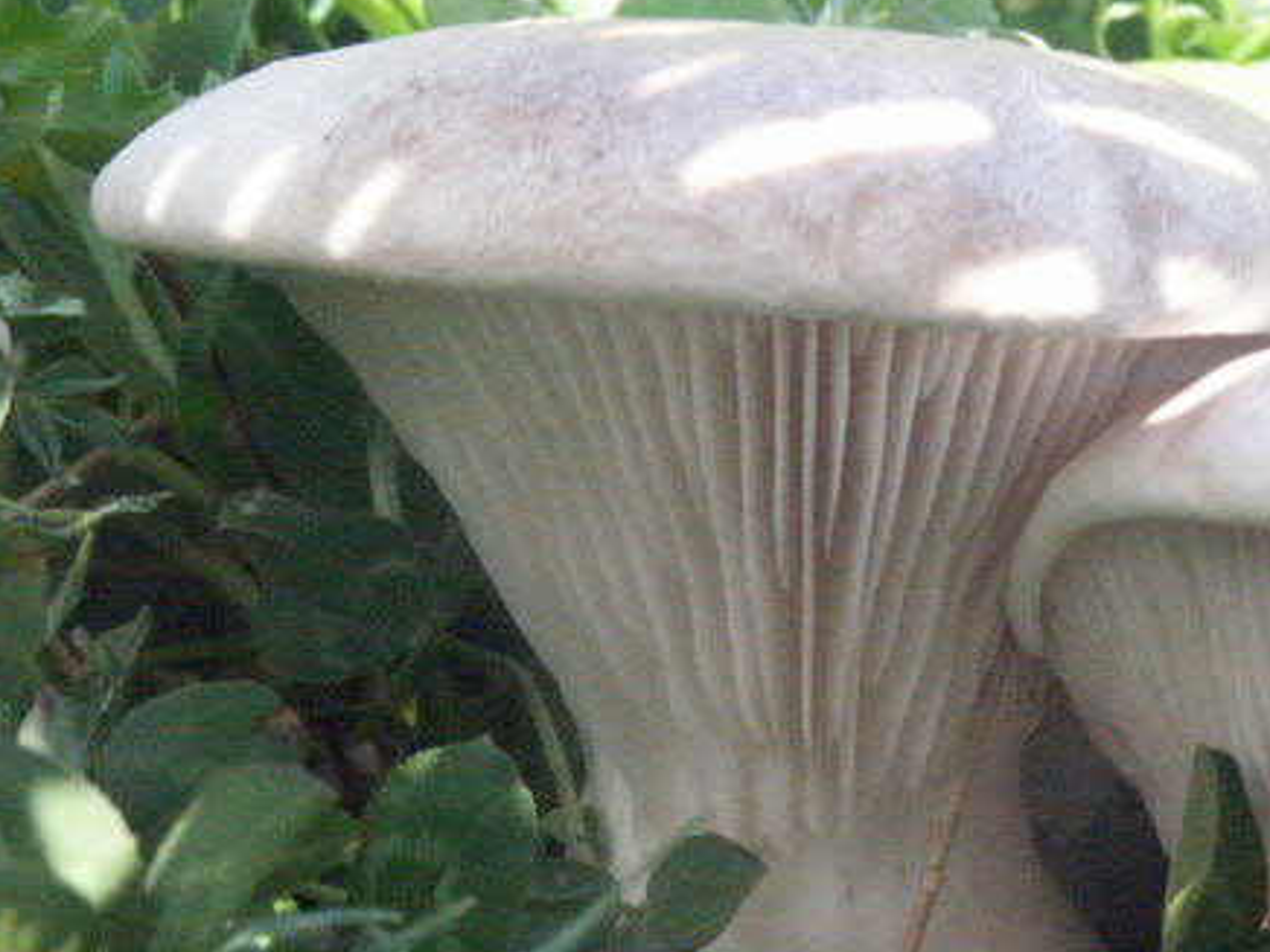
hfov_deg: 8.0
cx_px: 996
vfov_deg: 6.0
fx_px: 9025
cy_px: 827
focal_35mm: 246
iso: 800
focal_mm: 33.89
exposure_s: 1/500
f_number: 8
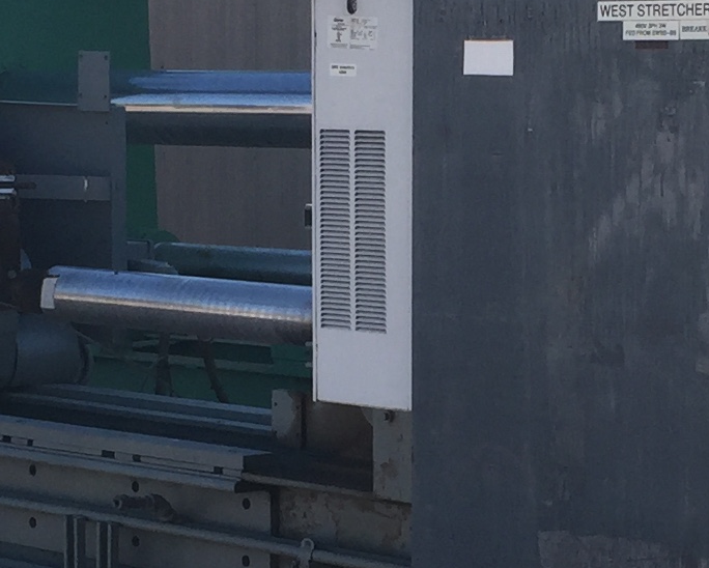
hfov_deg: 14.2
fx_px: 2834
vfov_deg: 11.4
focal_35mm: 135
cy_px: 339
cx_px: 498
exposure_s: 1/1199
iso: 32
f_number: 2.2
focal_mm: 4.15
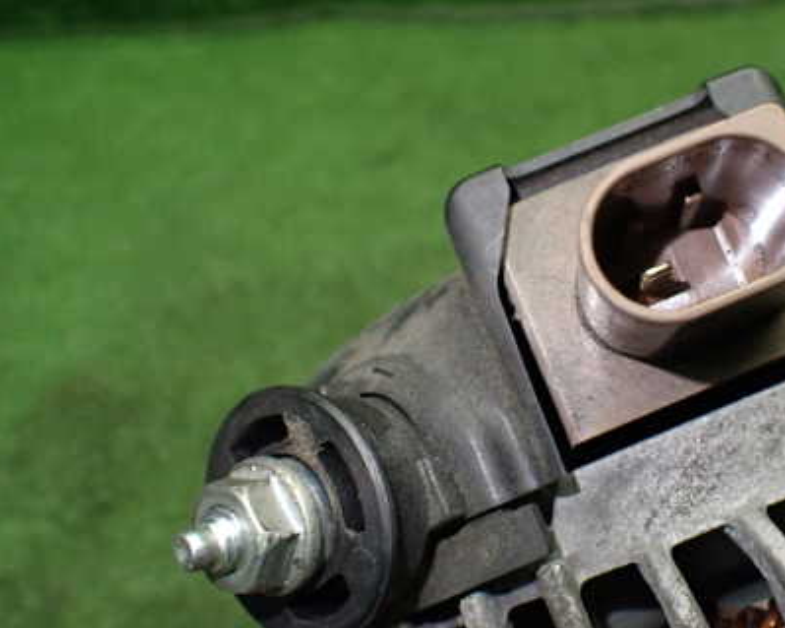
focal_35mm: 44
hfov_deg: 41.3
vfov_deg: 34.1
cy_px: 331
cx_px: 541
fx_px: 1022
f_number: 2.3
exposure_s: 1/125
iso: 400
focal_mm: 5.4
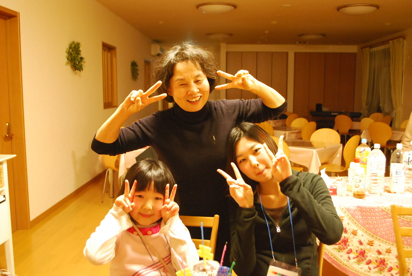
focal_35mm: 36
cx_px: 206
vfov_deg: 37.0
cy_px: 138
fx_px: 412
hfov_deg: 53.1
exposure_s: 1/15
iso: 1600
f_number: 4.2
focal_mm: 24
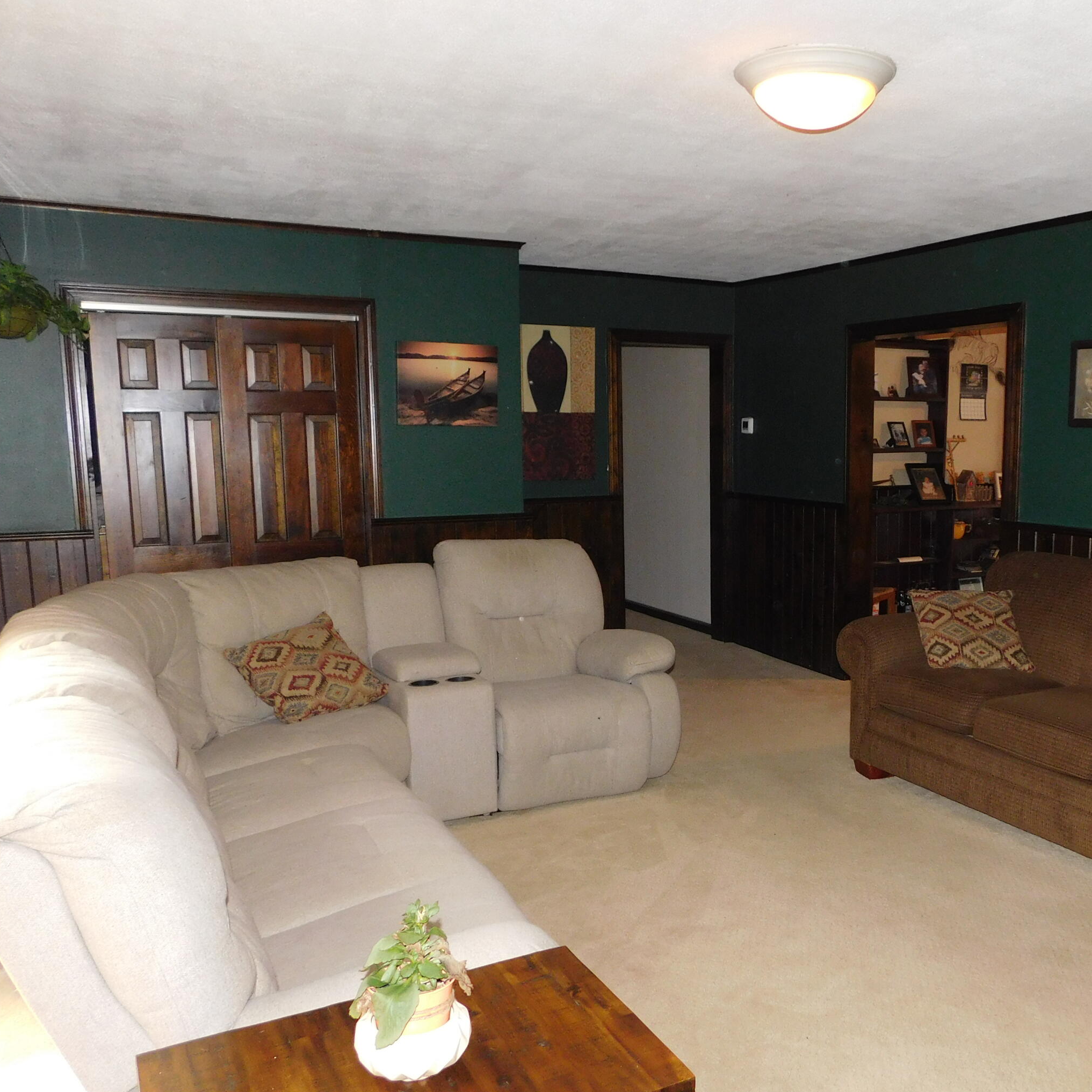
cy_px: 591
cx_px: 721
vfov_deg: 54.0
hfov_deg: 53.1
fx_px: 1071
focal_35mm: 30
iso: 250
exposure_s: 1/30
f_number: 3
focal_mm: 4
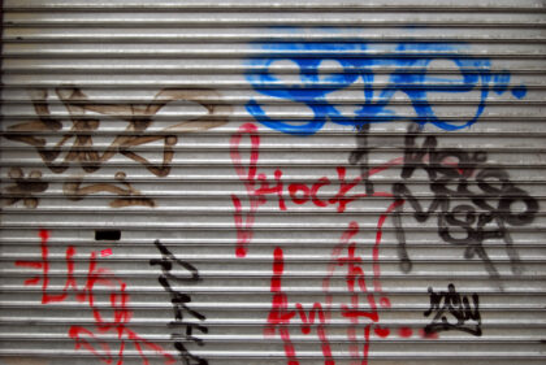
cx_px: 273
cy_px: 182
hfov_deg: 35.0
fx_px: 865
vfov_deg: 23.8
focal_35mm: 57
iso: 200
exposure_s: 1/320
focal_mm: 38
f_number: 4.8
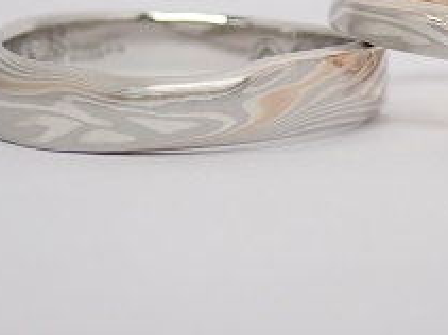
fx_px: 2121
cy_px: 67
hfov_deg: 12.0
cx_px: 327
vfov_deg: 9.0
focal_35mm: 164
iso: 200
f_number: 4.1
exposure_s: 1/160
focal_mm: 13.65
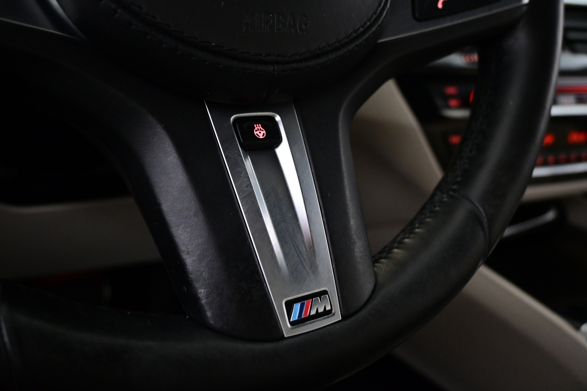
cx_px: 294
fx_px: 501
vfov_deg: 42.6
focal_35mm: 31
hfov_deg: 60.7
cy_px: 196
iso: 2500
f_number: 3.8
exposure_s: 1/30
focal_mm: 20.5
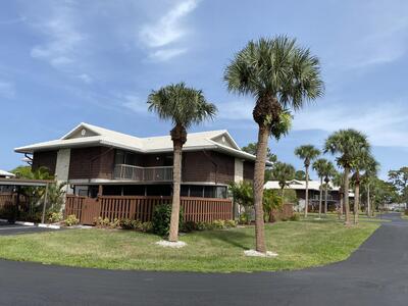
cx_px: 204
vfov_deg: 53.1
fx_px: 306
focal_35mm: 26
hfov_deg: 67.3
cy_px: 153
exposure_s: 1/2967
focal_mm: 4.25
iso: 32
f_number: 1.8
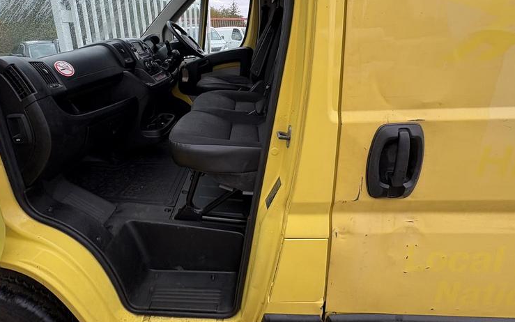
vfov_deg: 63.2
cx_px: 236
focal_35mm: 18
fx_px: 253
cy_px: 105
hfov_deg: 90.9
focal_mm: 2.22
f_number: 2.2
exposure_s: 1/99
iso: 40
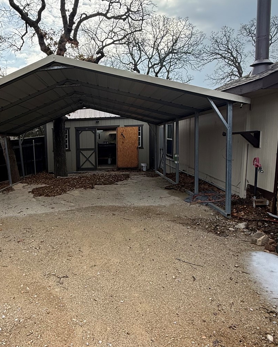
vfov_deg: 66.0
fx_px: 267
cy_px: 175
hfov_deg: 53.1
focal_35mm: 26
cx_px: 80
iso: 64
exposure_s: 1/619
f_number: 2.2
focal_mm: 2.22
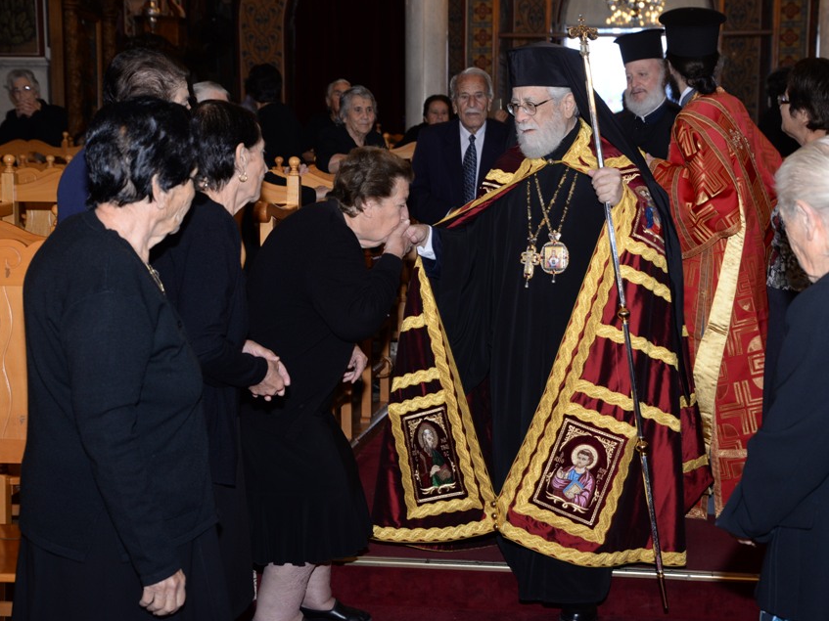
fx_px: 1437
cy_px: 310
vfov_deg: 24.4
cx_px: 469
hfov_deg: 32.1
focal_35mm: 60
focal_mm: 55
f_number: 7.1
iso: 800
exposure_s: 1/50
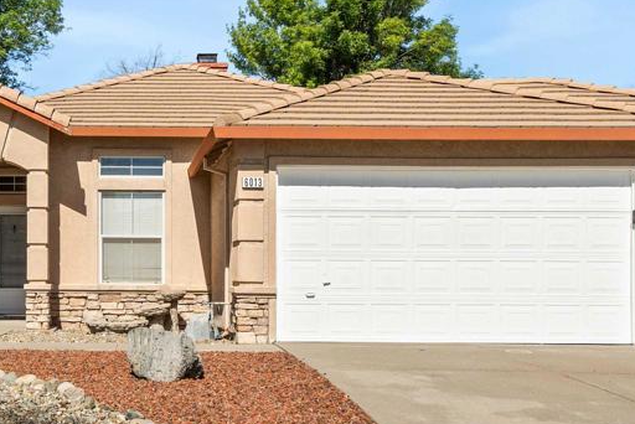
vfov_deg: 36.5
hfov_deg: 53.0
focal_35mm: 36
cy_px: 289
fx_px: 635
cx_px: 351
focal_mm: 18
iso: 320
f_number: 8
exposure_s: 1/400
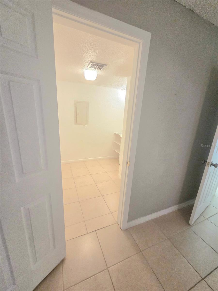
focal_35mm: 13
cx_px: 109
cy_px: 146
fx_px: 109
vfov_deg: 106.2
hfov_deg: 89.9
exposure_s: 1/60.2
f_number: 2.2
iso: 250
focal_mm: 2.2
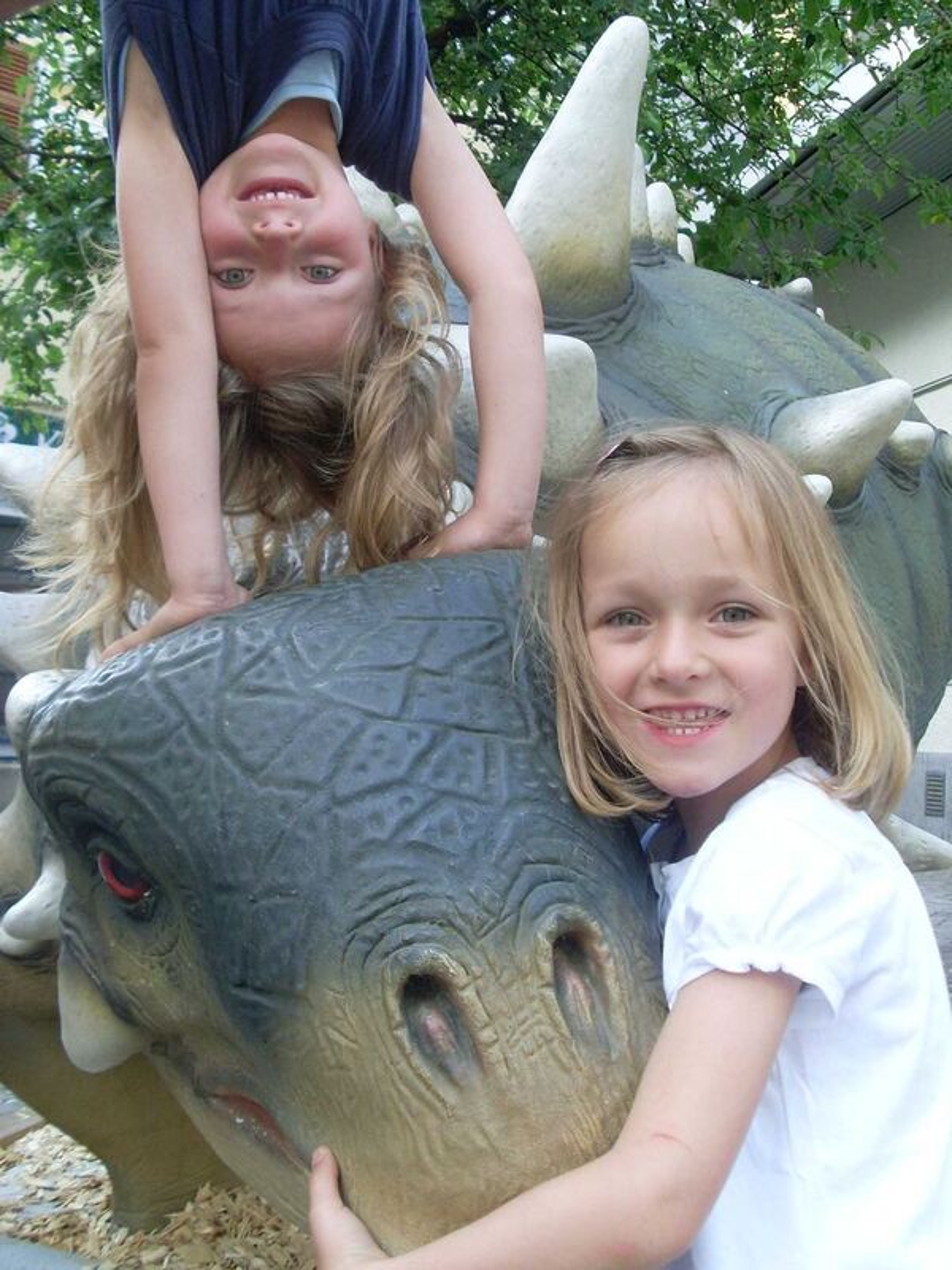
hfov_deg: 37.7
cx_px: 476
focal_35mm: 38
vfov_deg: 49.0
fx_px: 1393
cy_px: 635
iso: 80
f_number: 3
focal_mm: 6.3
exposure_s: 1/90
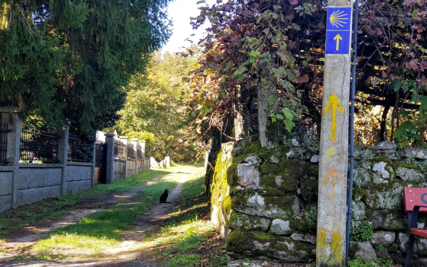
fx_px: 652
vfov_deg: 23.1
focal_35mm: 56
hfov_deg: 36.3
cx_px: 215
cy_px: 157
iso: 25
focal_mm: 6
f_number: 2.4
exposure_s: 1/104
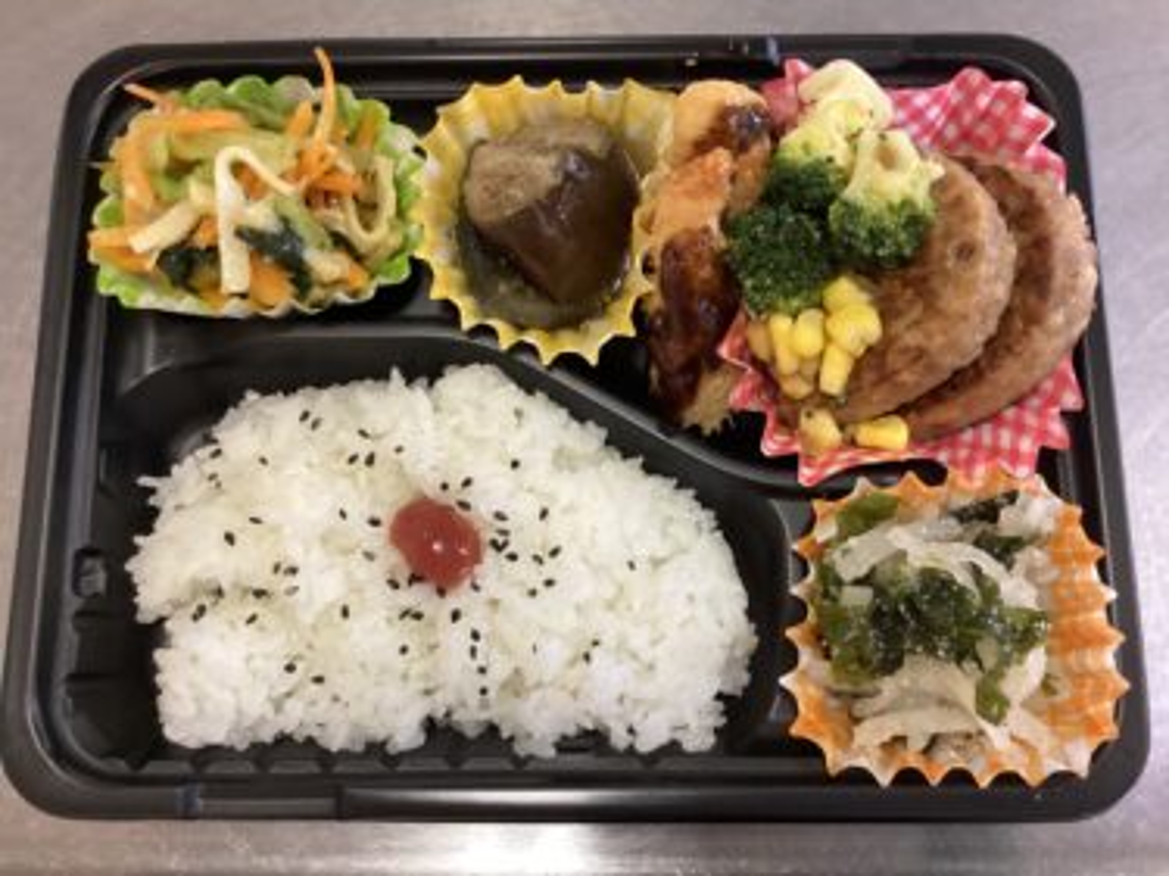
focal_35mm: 31
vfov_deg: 45.4
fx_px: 1047
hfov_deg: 58.4
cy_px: 438
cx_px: 584
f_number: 2.4
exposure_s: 1/60
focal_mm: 3.3
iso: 320
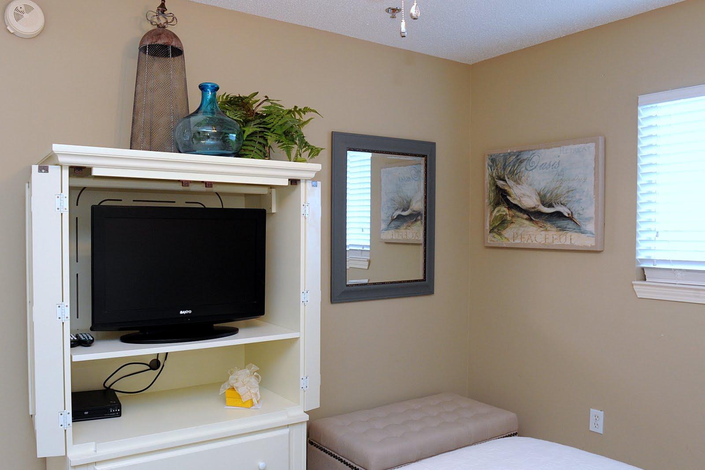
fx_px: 470
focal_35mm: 24
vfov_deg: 53.1
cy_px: 235
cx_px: 352
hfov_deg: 73.7
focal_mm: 24
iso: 1600
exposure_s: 1/60
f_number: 8
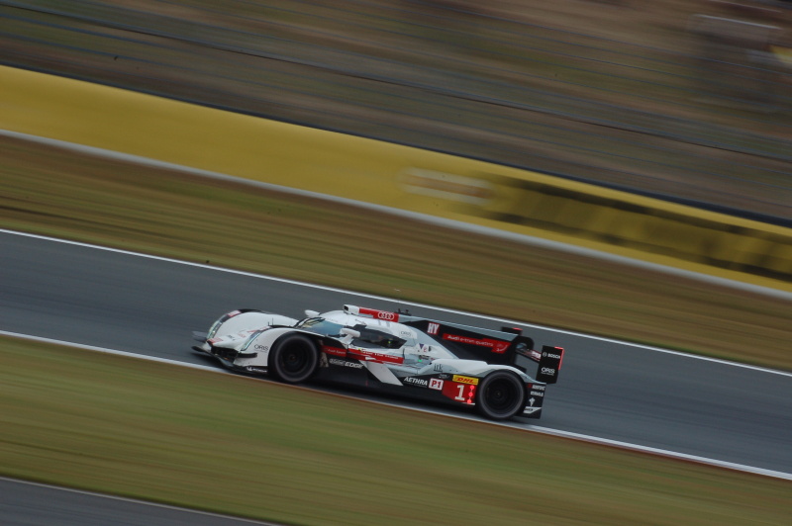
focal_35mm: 435
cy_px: 263
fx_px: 9562
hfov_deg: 4.7
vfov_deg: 3.2
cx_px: 396
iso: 400
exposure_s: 1/20
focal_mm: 290
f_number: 32
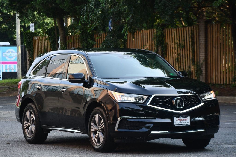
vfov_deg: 8.3
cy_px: 78
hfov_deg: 12.5
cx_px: 118
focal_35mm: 165
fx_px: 1080
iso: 250
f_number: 5.6
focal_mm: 110
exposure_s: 1/250
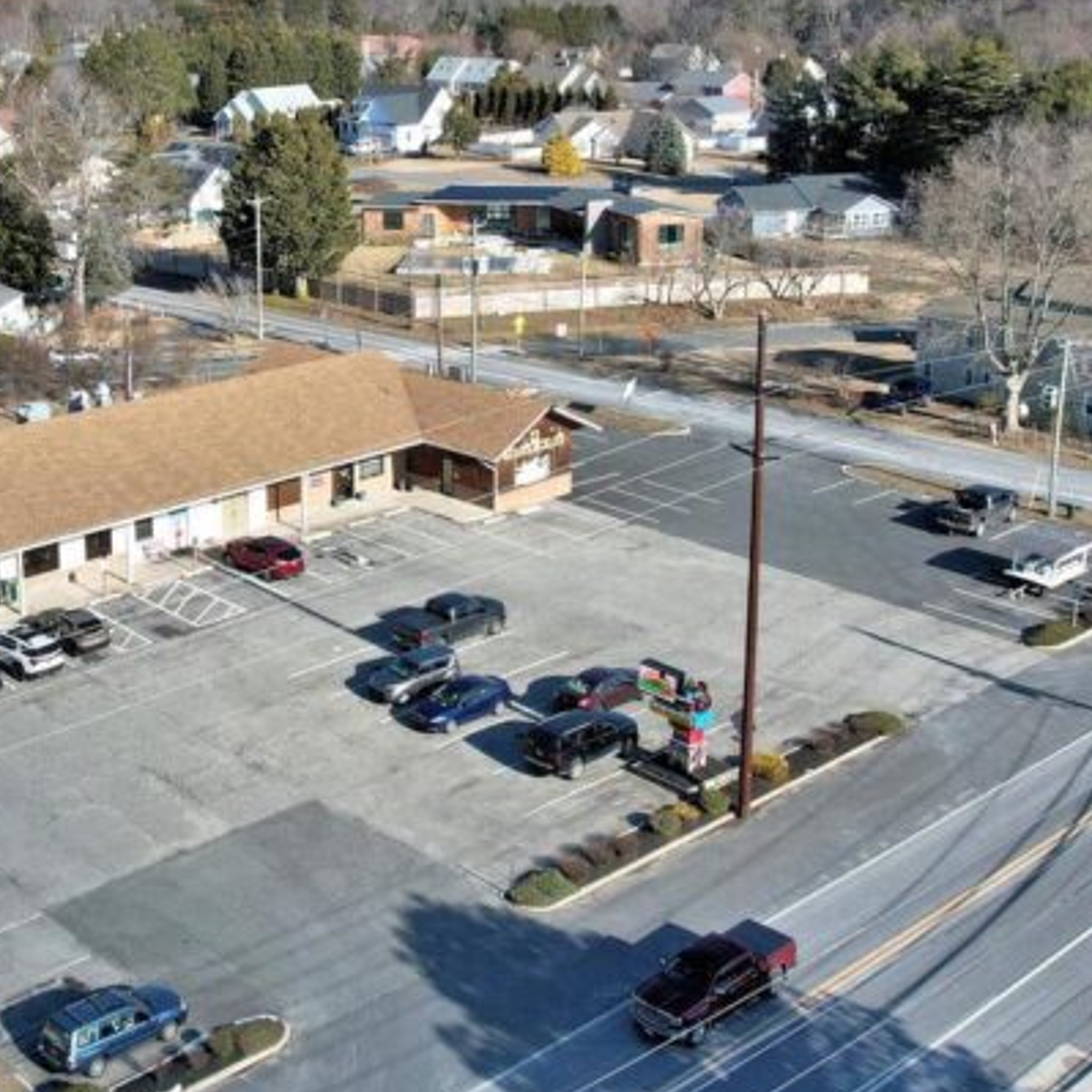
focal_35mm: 48
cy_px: 333
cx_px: 353
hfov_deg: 35.0
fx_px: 1713
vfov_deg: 34.9
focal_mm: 8.38
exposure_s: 1/1600
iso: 100
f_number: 2.8
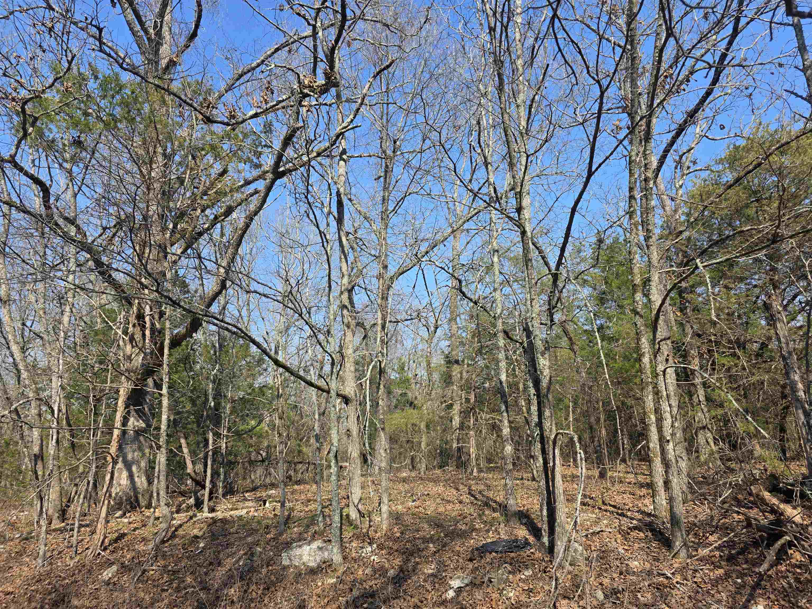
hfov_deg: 73.9
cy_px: 304
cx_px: 406
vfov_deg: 58.9
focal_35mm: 23
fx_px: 540
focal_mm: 6.3
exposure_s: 1/2430
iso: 80
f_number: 1.7
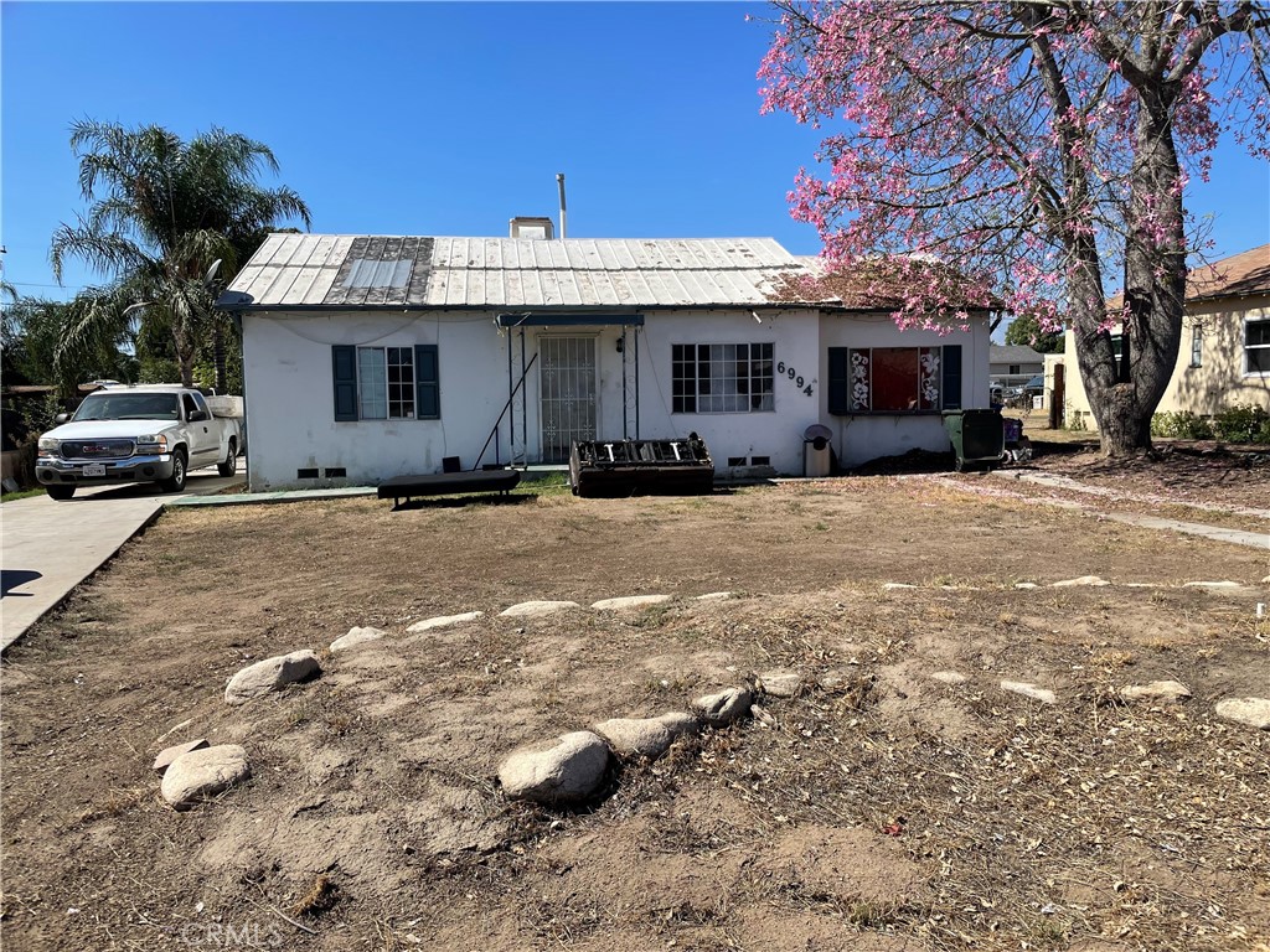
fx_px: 954
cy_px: 476
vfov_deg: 53.1
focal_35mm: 26
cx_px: 635
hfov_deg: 67.3
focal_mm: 4.2
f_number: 1.6
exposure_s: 1/3509
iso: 32
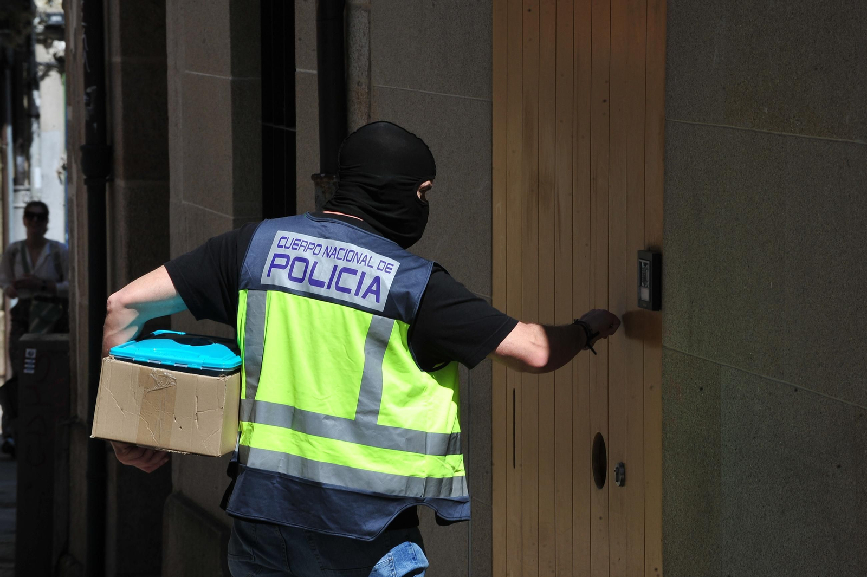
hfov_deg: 10.3
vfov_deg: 6.9
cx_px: 434
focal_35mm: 200
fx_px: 4814
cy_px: 288
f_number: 18
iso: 500
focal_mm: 200
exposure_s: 1/320
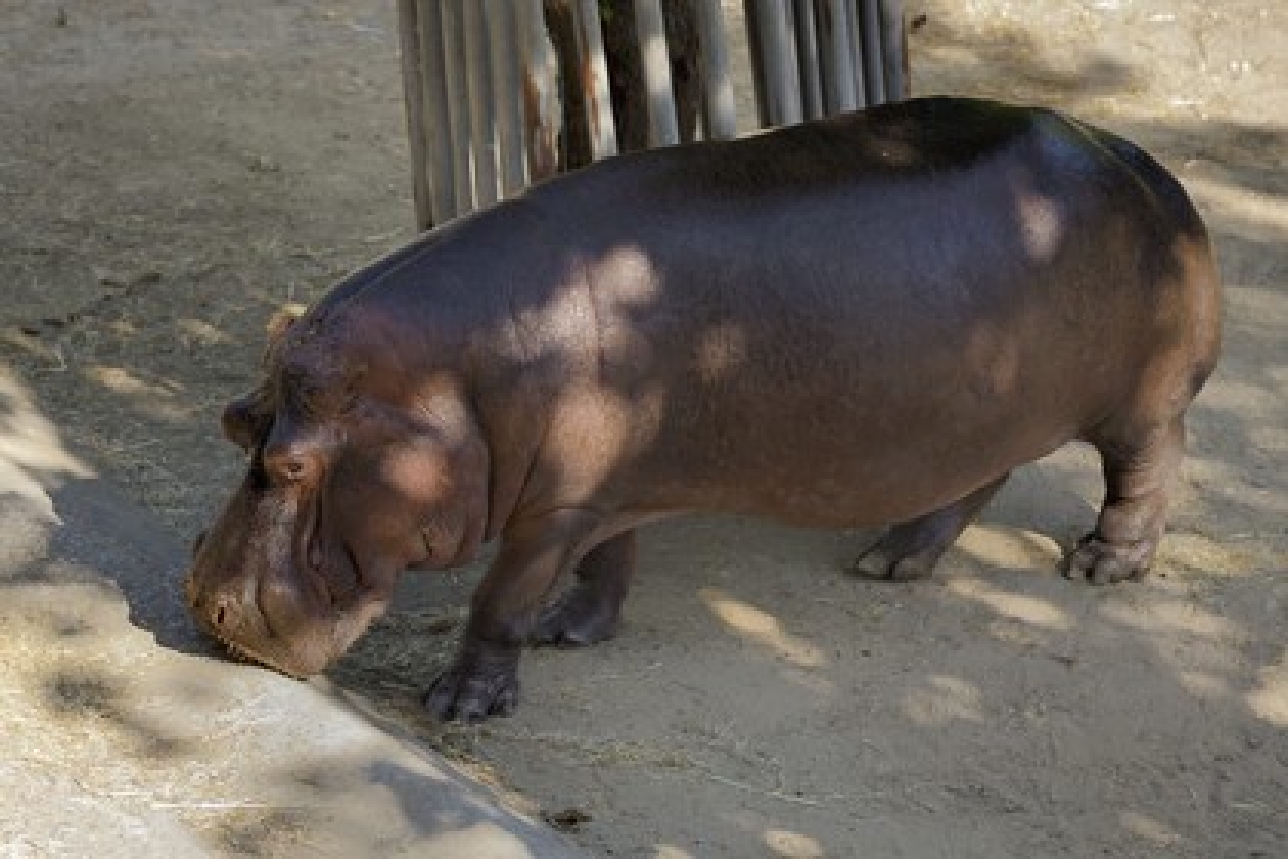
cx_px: 644
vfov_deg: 7.2
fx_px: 6797
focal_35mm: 190
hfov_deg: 10.8
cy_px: 430
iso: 200
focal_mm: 190
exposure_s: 1/400
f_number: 4
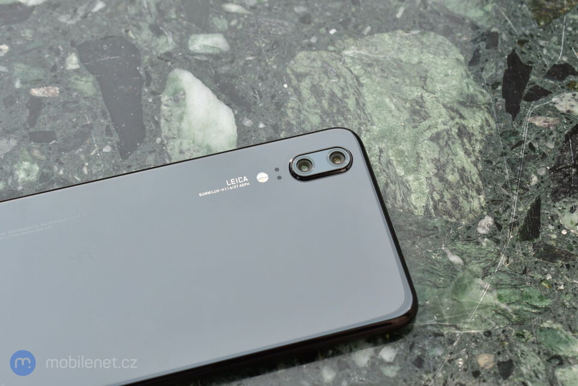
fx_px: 1156
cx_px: 289
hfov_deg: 28.1
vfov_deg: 18.9
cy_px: 193
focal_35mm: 72
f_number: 9
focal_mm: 48
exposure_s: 1/320
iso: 400
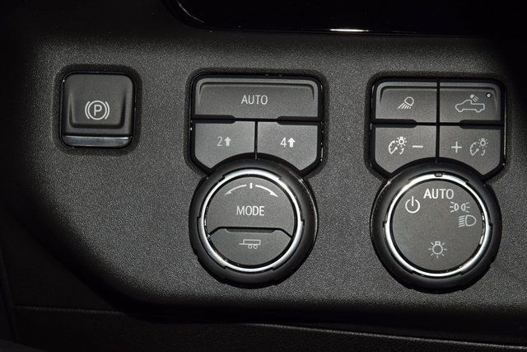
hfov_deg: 19.5
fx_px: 1537
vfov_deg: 13.0
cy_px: 176
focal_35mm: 105
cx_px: 264
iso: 100
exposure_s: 1/125
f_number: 8
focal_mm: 70
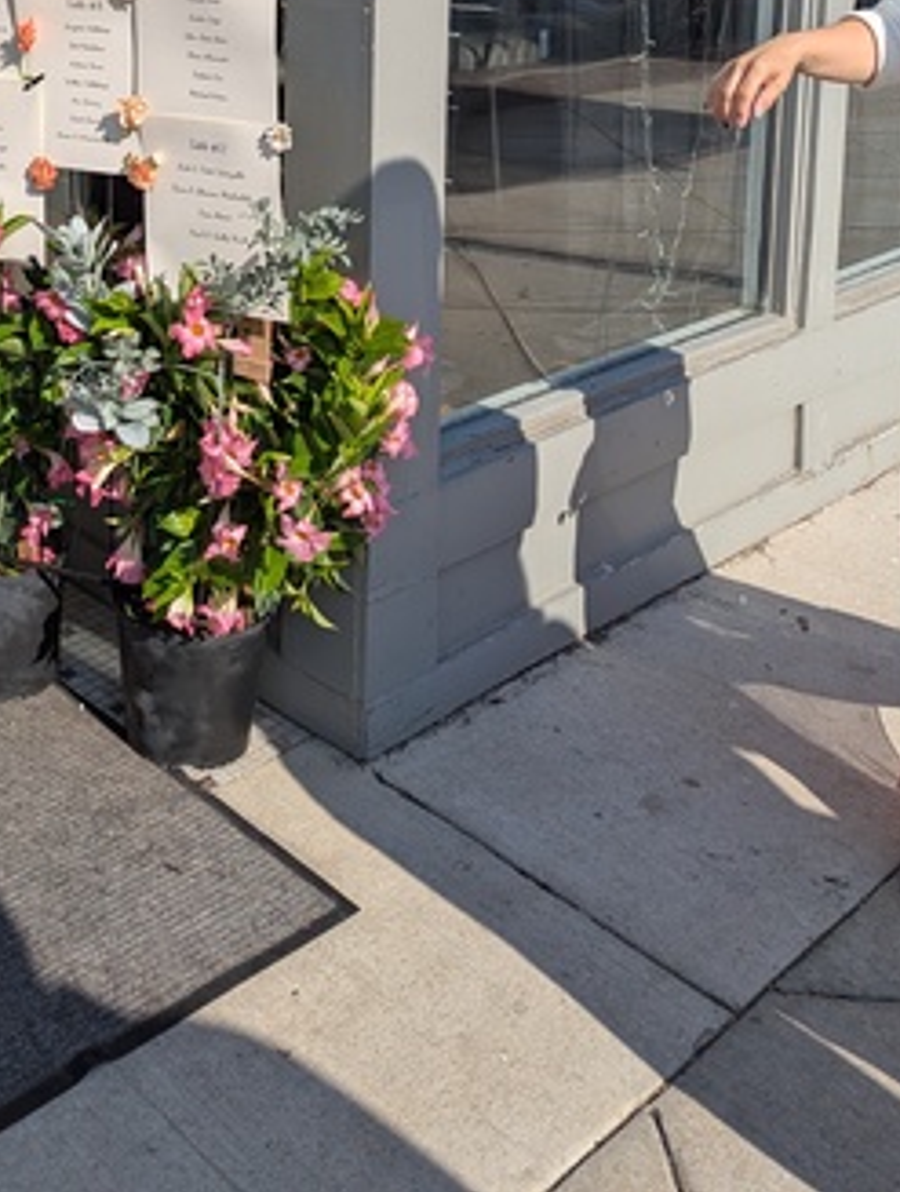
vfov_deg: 39.5
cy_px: 102
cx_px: 106
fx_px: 1518
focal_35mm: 44
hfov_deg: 31.6
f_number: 1.85
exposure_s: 1/2513
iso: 47
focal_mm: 6.81
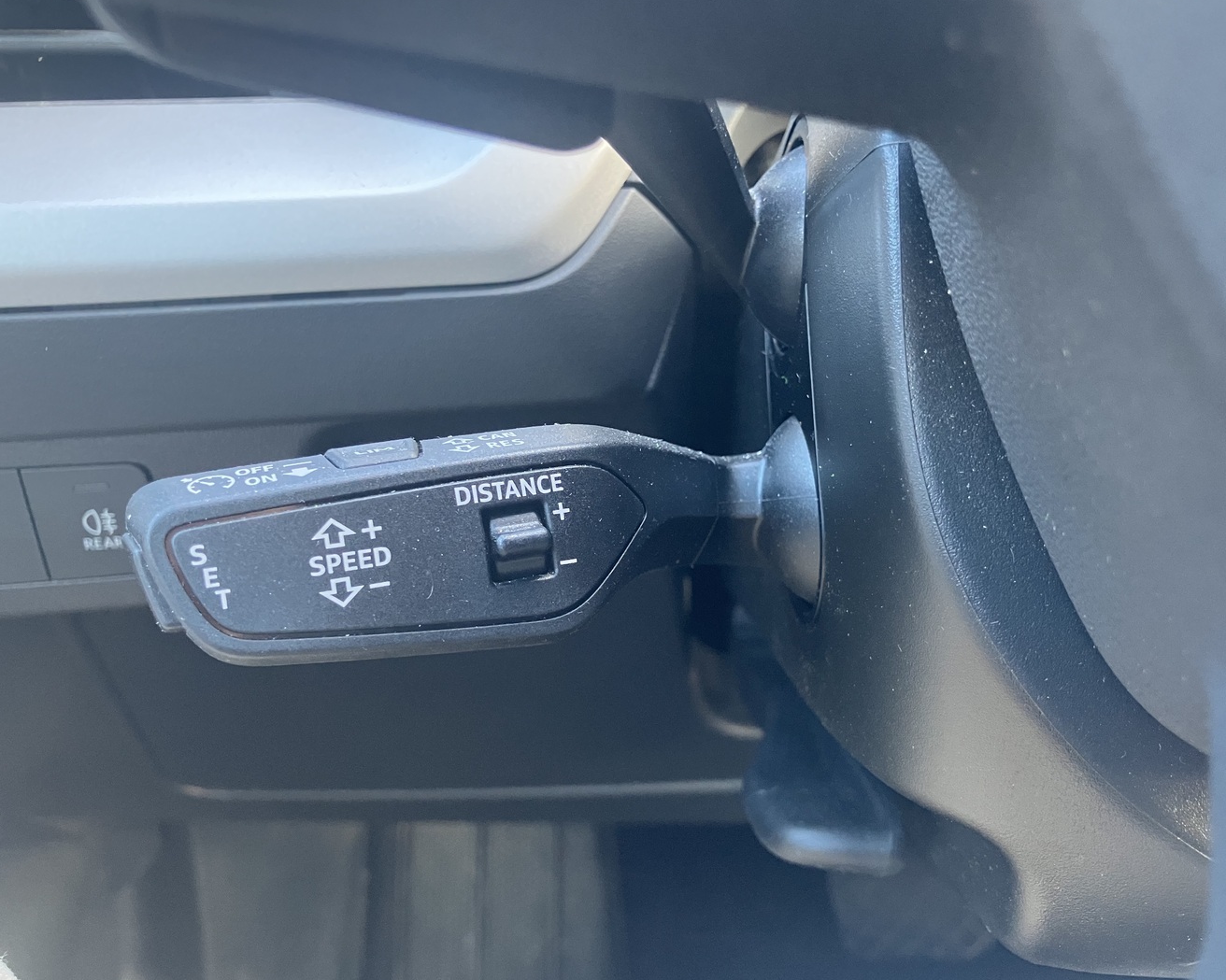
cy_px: 491
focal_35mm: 30
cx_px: 650
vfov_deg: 48.5
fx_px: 1088
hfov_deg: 58.7
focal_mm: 3.99
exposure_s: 1/58
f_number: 1.8
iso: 320
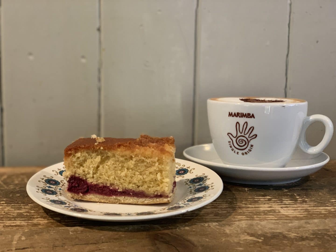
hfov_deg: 36.8
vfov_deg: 28.0
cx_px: 168
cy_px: 126
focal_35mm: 52
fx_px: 505
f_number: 2.4
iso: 400
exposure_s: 1/33
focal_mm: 6
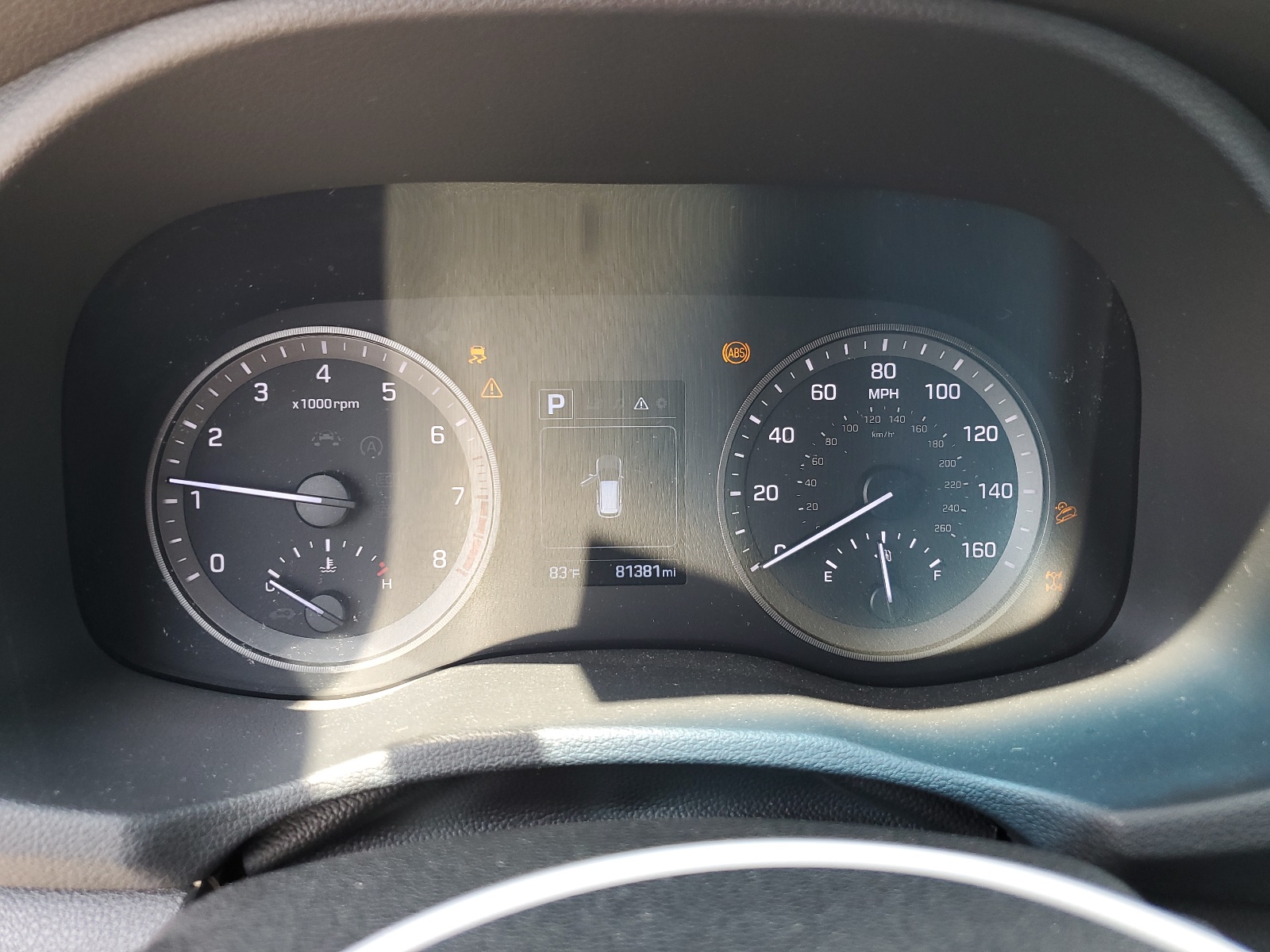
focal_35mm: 26
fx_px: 954
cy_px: 476
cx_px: 635
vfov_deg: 53.1
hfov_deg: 67.3
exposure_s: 1/120
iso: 58
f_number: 1.5
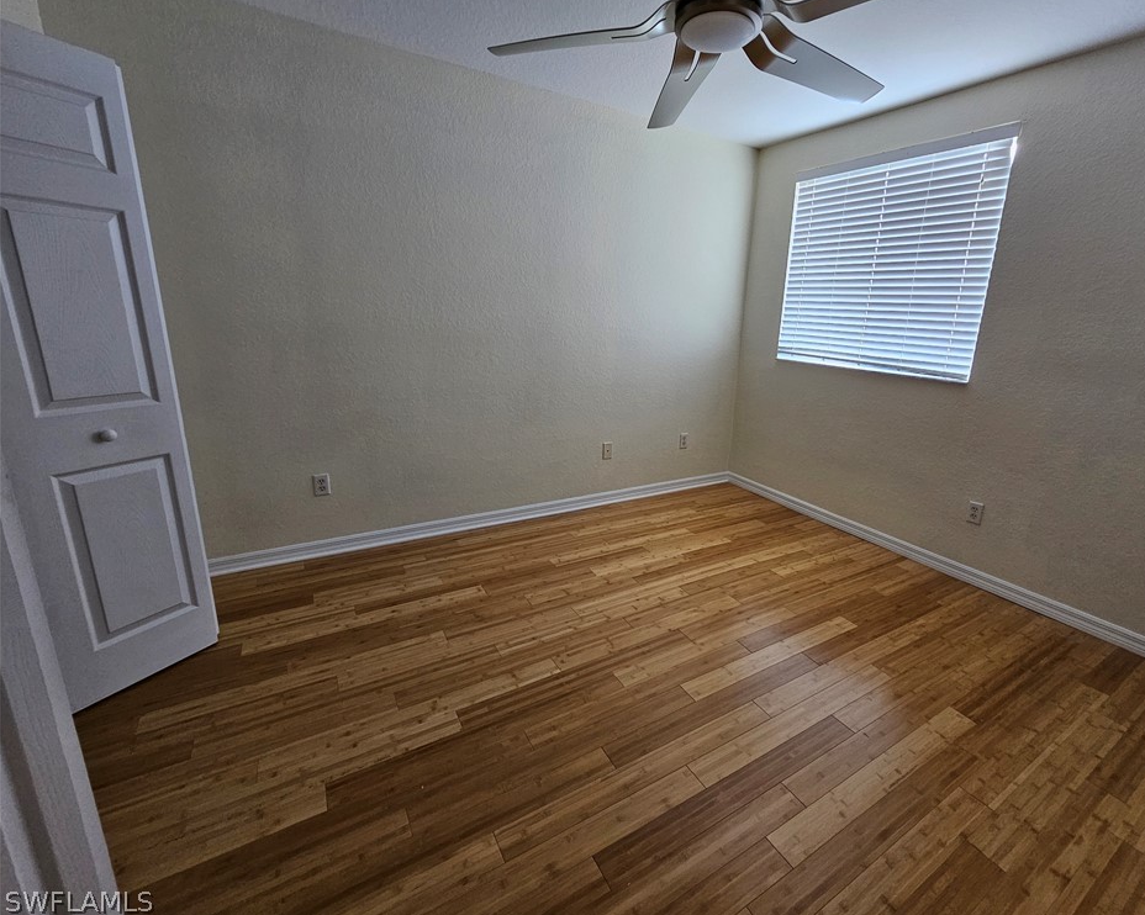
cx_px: 630
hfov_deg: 100.4
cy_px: 449
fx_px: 474
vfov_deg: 88.0
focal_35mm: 14
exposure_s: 1/60
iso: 200
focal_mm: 2.2
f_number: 2.2
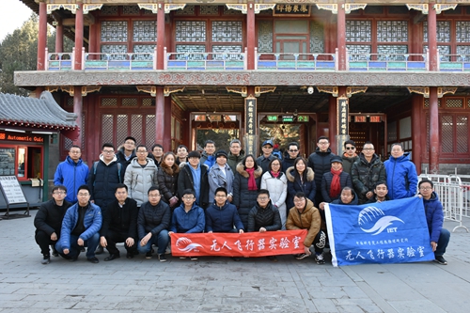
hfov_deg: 61.9
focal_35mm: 30
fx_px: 392
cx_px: 235
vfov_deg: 43.6
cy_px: 156
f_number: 7.1
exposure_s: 1/200
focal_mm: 20
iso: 800
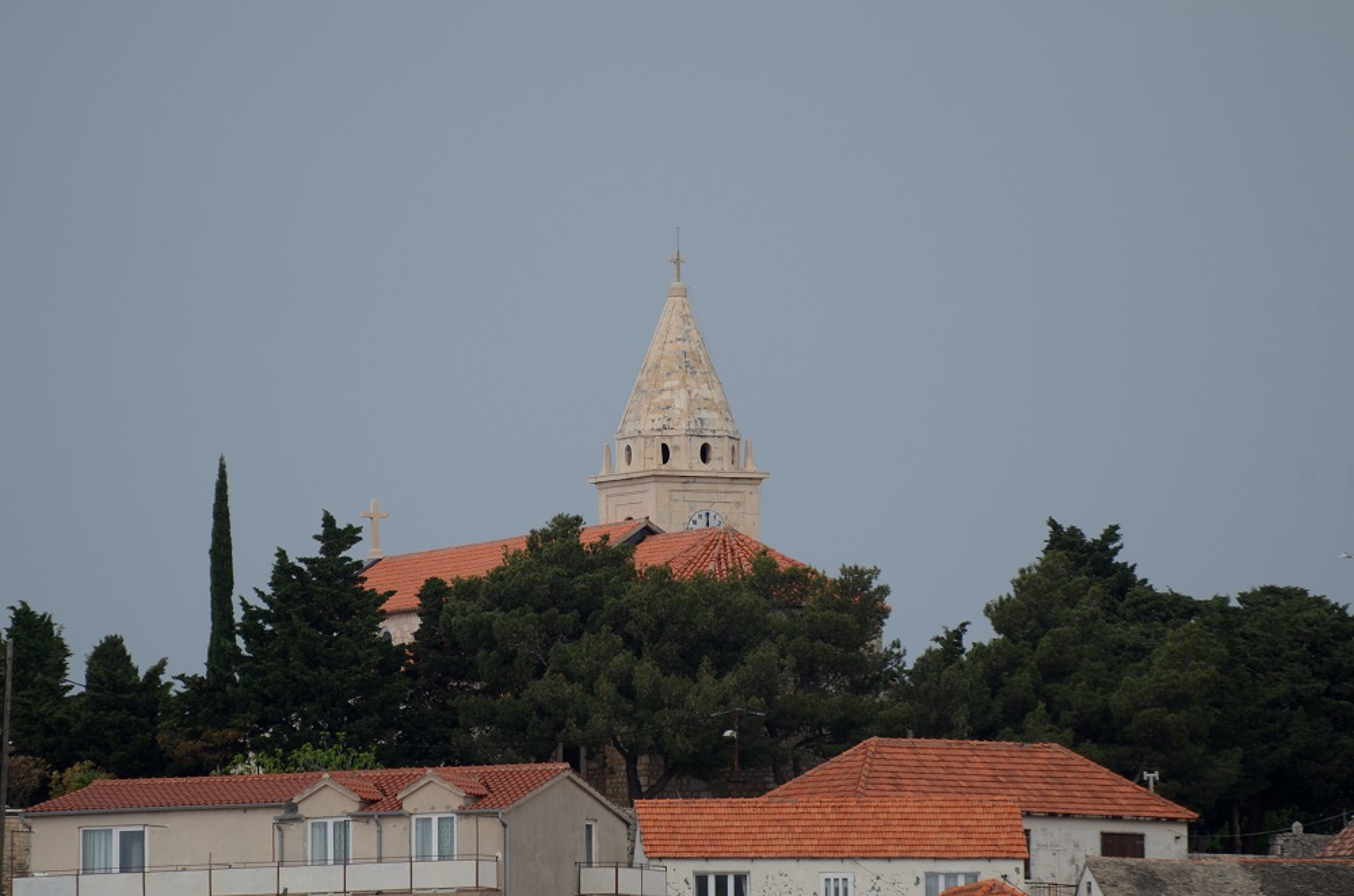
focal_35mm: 450
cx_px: 677
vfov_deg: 3.0
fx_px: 16885
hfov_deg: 4.6
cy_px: 448
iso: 100
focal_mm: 300
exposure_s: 1/250
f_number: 5.6
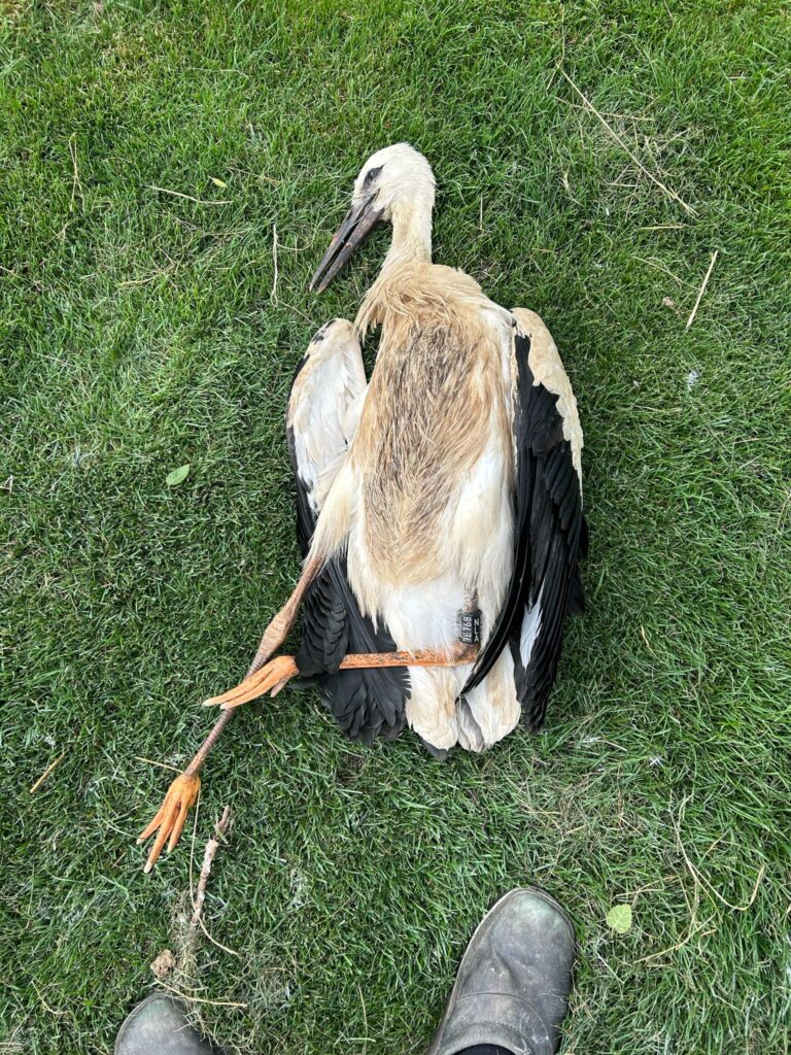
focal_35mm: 26
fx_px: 792
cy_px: 528
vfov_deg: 67.3
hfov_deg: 53.1
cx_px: 396
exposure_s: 1/1252
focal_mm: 5.7
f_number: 1.5
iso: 50
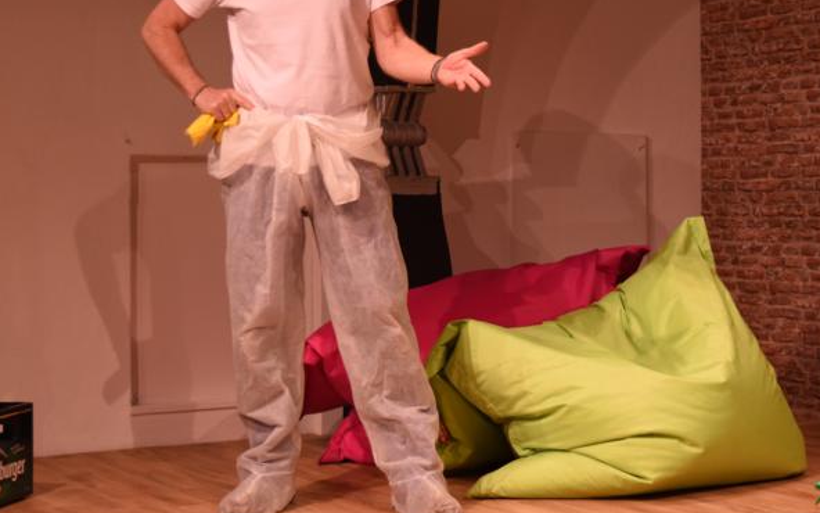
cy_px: 165
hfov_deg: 26.1
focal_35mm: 79
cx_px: 435
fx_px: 1765
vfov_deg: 16.5
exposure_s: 1/125
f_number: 2.8
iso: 320
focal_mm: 34
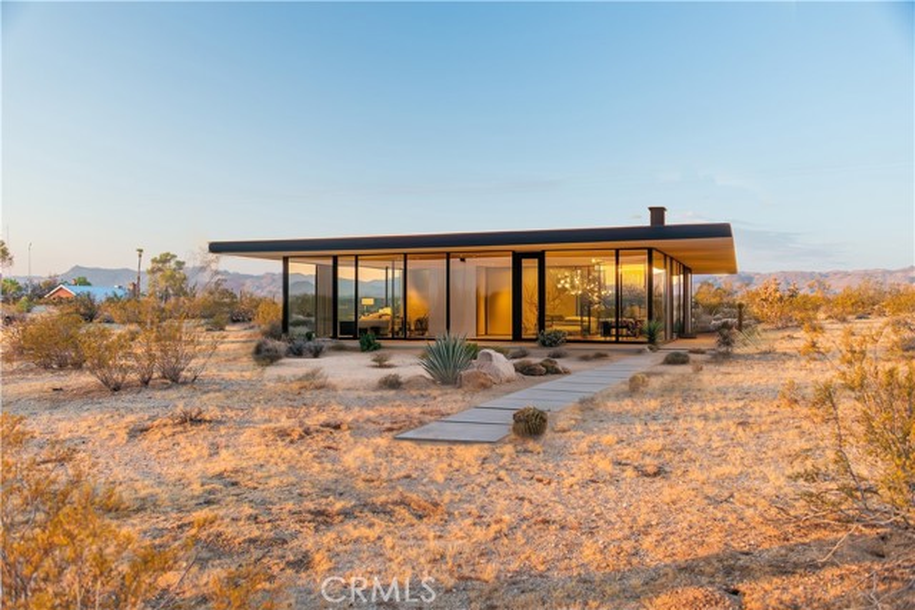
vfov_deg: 41.1
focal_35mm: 32
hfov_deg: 58.7
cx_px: 458
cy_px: 305
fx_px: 813
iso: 640
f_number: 3.8
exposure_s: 1/500
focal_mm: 32
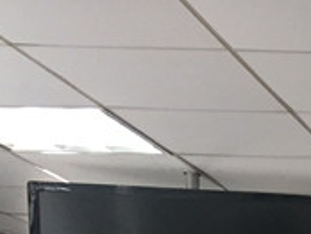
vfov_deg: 10.4
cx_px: 706
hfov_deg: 12.3
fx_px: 1197
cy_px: 457
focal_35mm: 133
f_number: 2.2
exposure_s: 1/33
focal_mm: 4.15
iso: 160
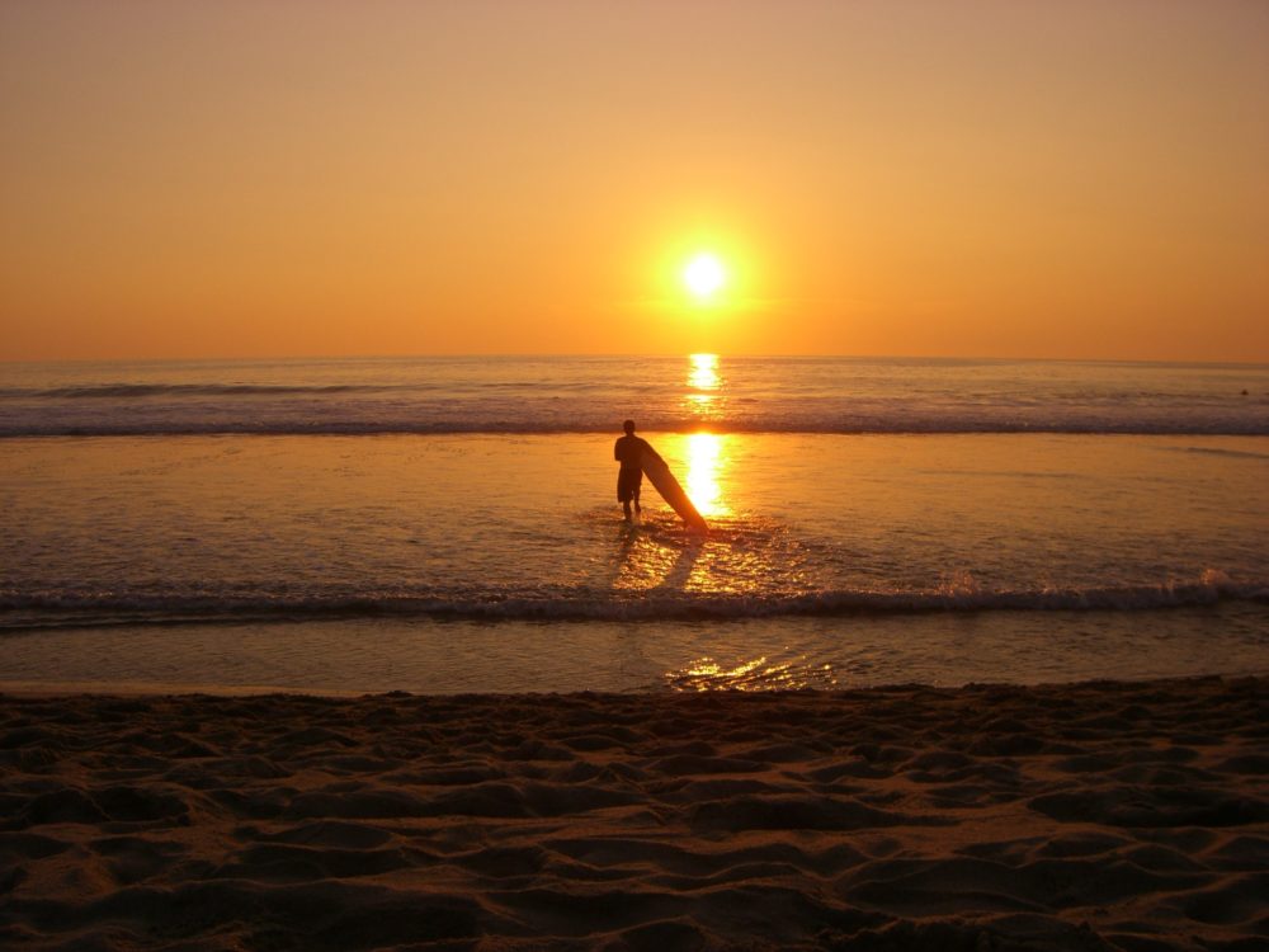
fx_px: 1393
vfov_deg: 37.7
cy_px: 476
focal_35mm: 38
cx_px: 634
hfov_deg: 49.0
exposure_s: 1/1000
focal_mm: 6.2
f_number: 4.3
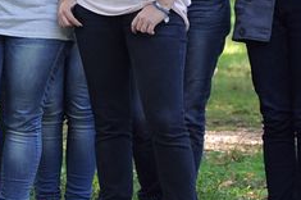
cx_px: -65
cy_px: 1
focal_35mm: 571
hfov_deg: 3.6
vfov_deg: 2.4
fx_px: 4766
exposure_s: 1/60
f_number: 5.6
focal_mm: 105
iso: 400
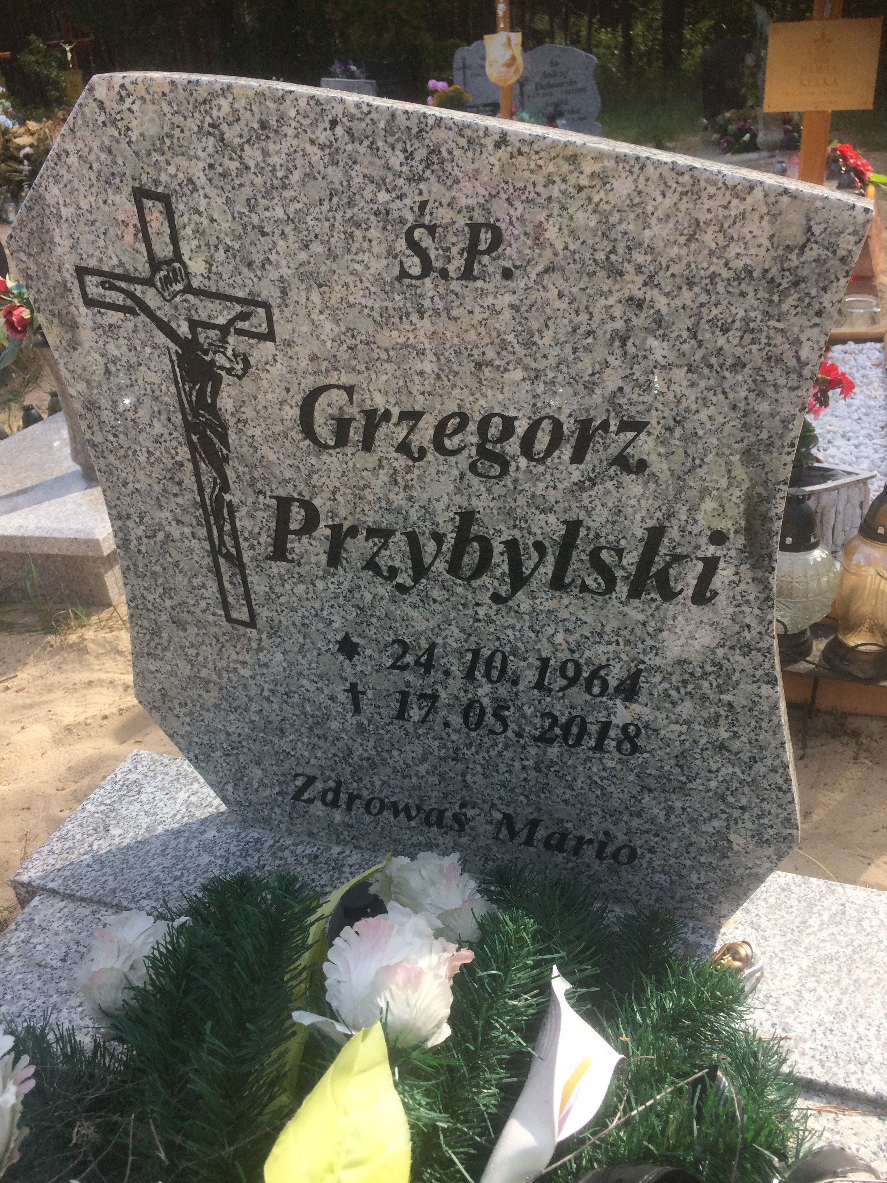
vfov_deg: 61.7
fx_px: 991
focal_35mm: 29
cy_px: 592
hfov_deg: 48.2
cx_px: 444
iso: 32
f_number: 2.2
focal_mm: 4.15
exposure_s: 1/1053
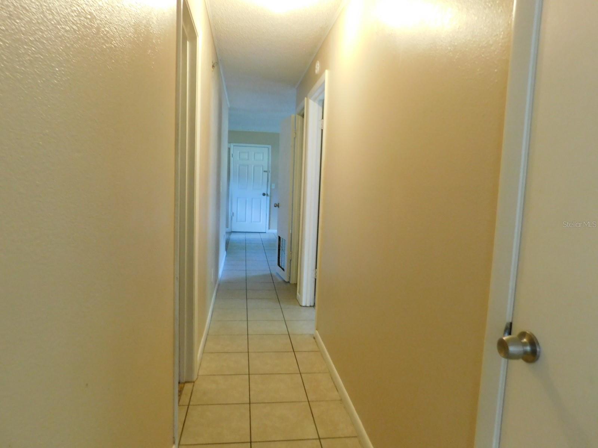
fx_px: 397
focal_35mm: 23
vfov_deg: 58.9
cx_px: 299
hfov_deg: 73.9
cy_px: 224
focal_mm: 4
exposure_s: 1/20
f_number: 3
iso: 400
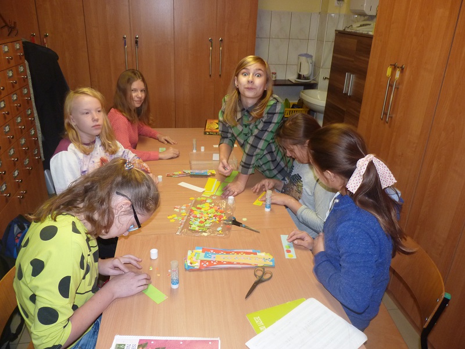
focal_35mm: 28
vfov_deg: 49.7
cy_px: 174
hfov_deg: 63.4
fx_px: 376
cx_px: 232
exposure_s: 1/30
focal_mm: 4.9
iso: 200
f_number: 2.8
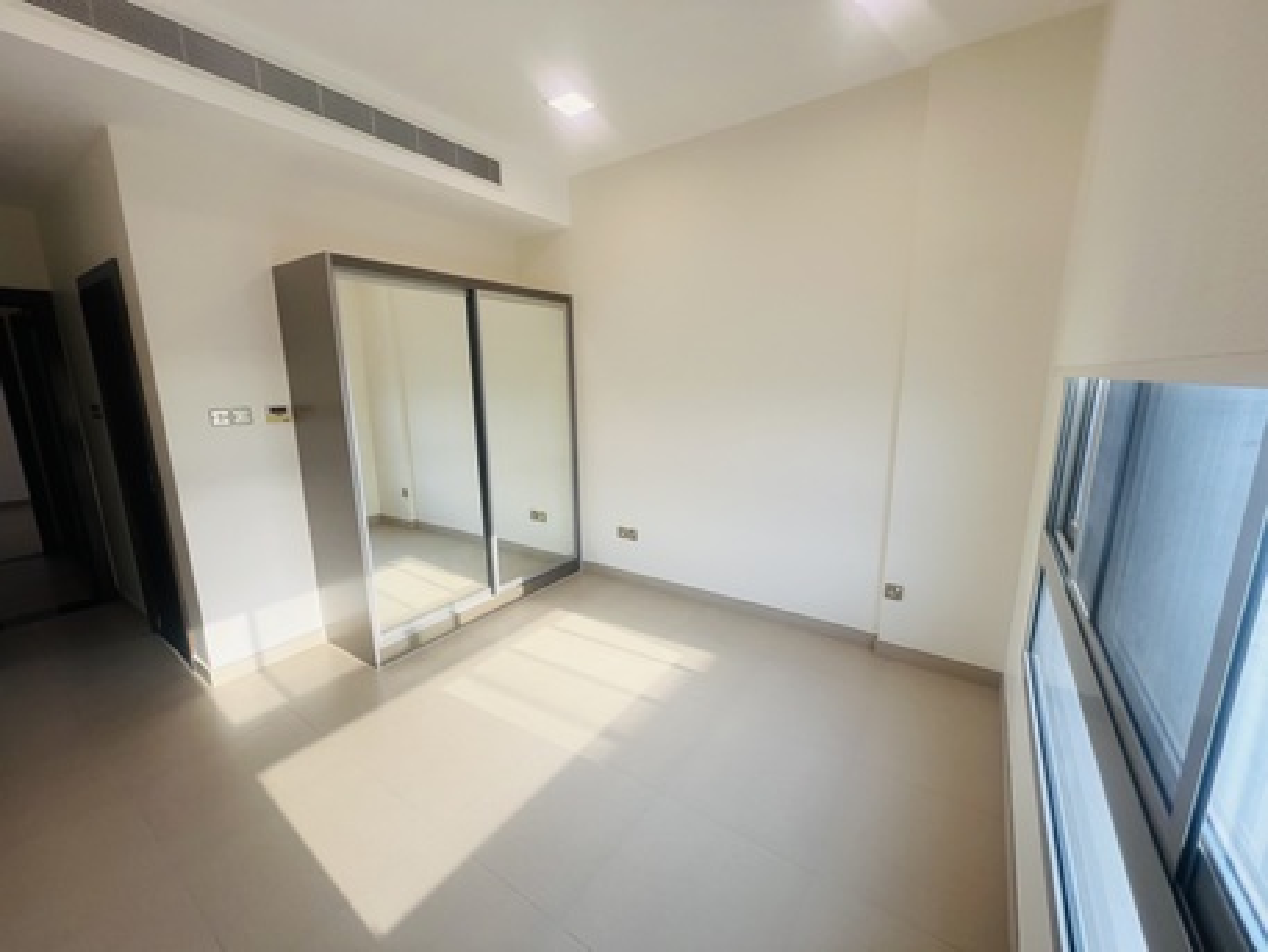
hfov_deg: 106.2
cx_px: 634
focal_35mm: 13
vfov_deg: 89.9
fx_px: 476
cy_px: 476
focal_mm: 1.57
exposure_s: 1/149
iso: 32
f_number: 1.8
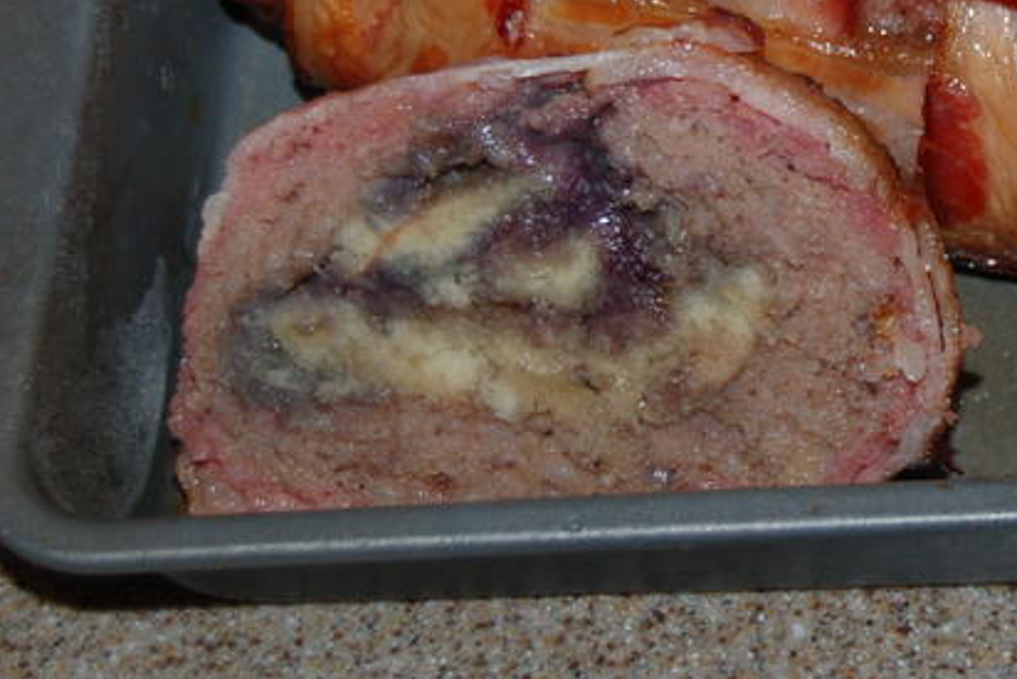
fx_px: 4157
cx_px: 970
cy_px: 83
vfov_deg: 9.3
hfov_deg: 13.8
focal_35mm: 147
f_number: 5.3
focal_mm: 45
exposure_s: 1/60
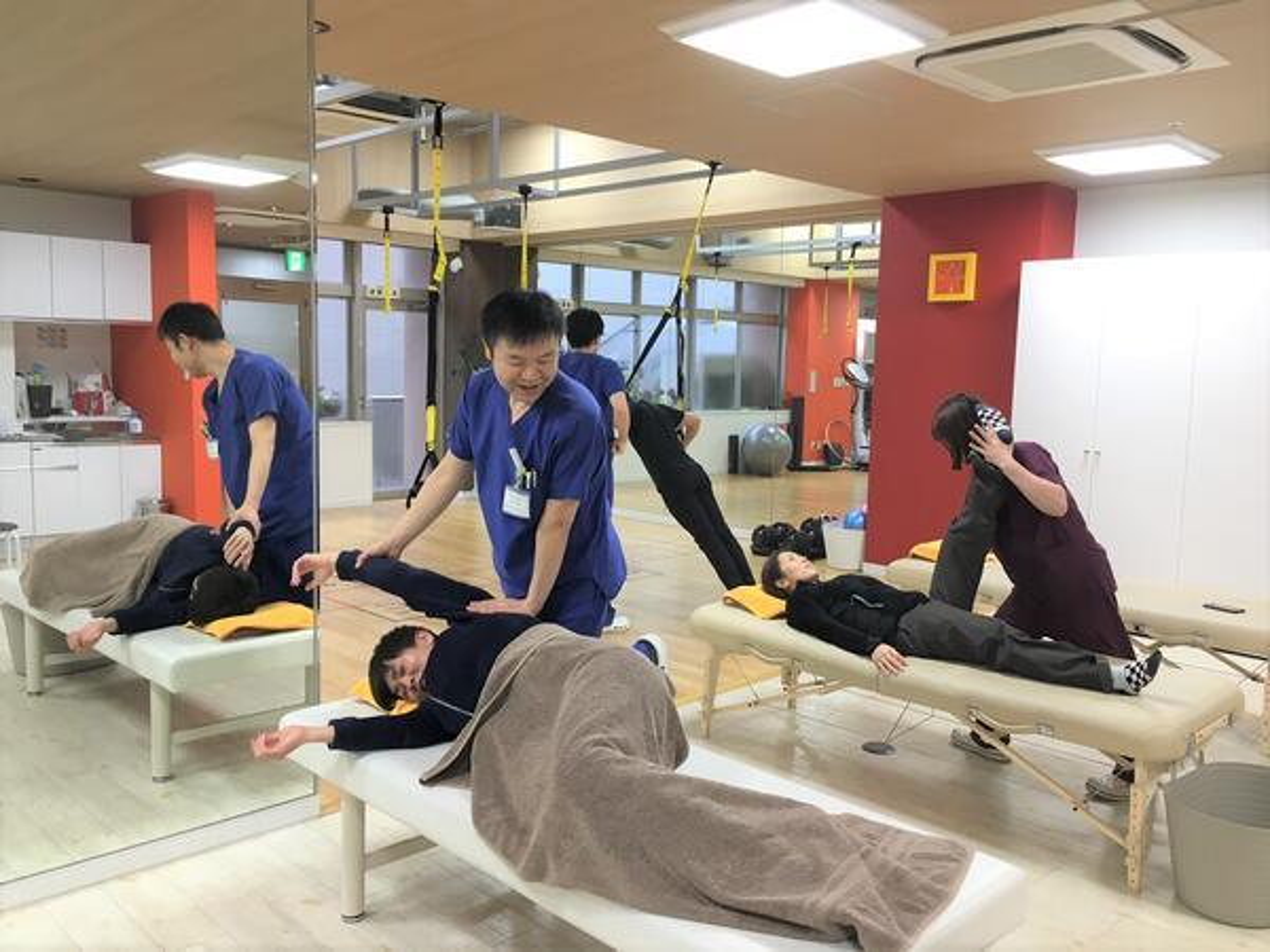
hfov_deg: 61.7
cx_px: 635
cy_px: 476
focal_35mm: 29
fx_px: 1064
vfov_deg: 48.2
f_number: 2.2
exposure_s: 1/30
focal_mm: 4.15
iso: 25
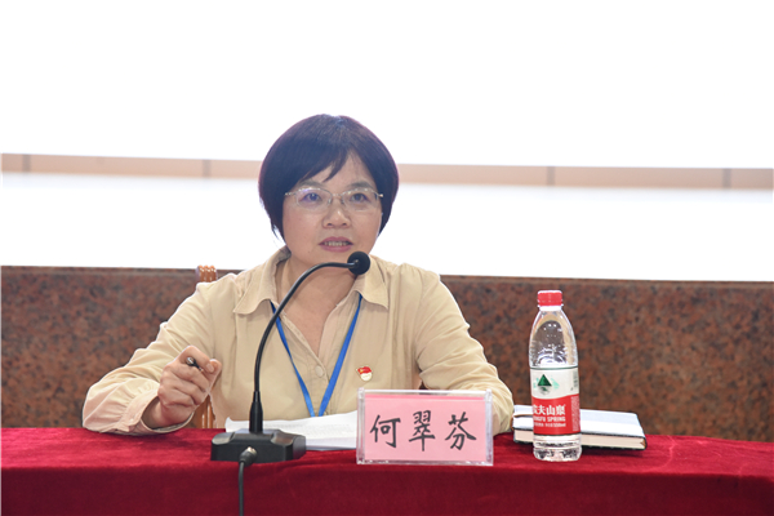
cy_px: 258
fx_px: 2580
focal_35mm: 120
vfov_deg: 11.4
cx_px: 387
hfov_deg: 17.1
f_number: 5
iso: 4000
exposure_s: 1/100
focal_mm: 120
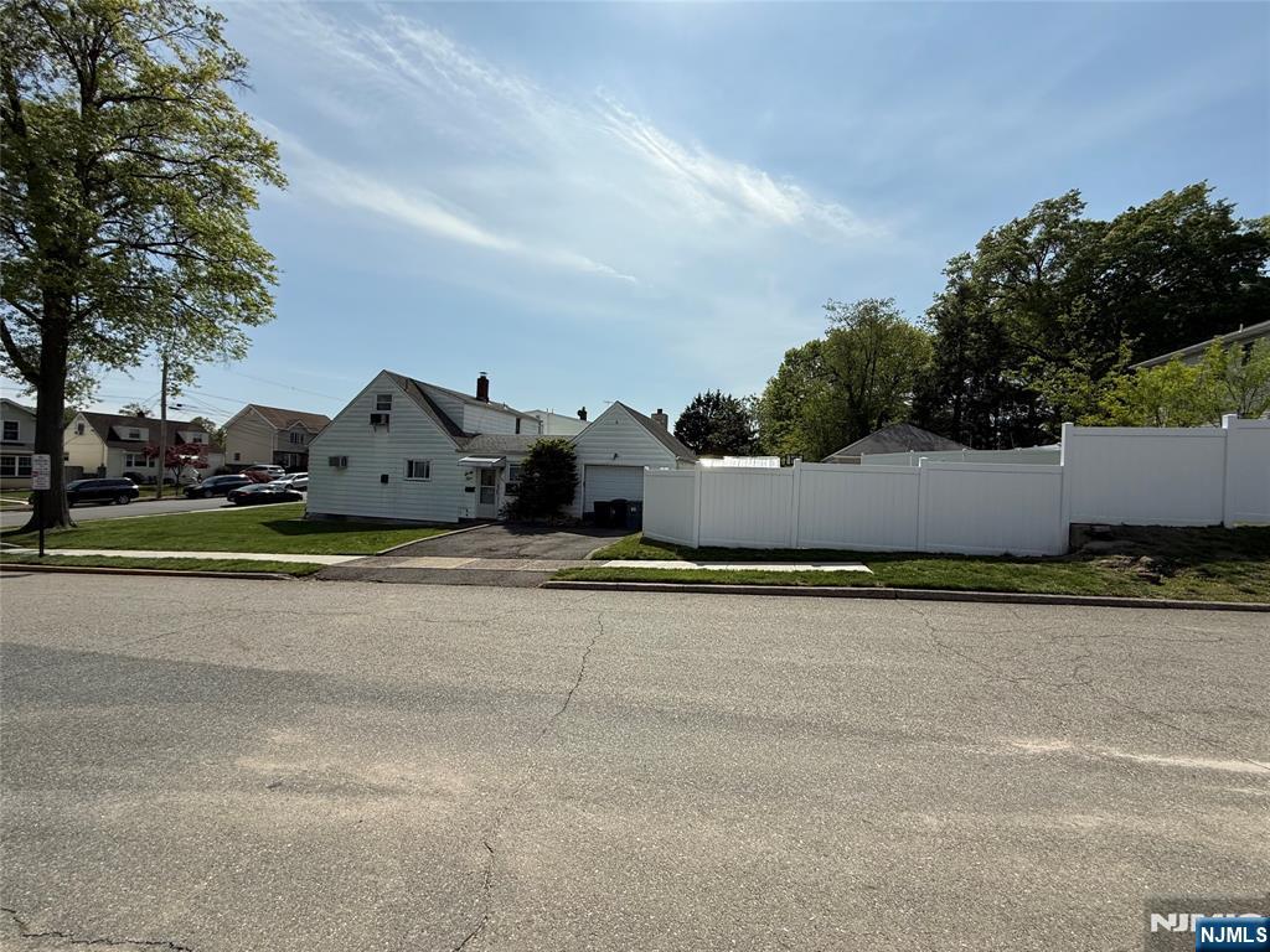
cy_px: 476
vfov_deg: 85.7
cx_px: 635
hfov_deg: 102.1
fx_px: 514
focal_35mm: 14
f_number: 2.2
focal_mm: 2.22
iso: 50
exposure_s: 1/5155
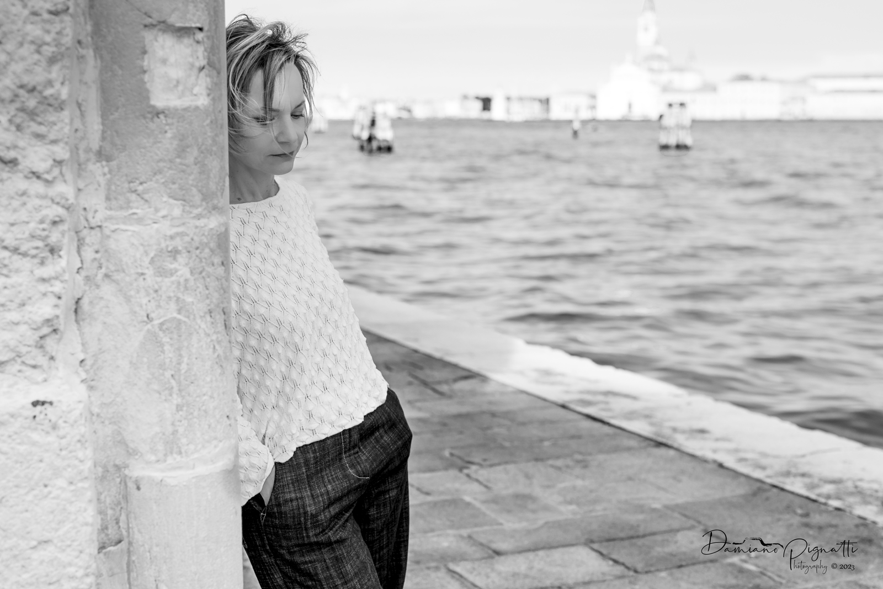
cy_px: 294
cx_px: 442
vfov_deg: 27.0
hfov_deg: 39.6
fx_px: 1226
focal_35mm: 50
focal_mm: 50
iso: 100
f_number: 3.5
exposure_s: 1/1600
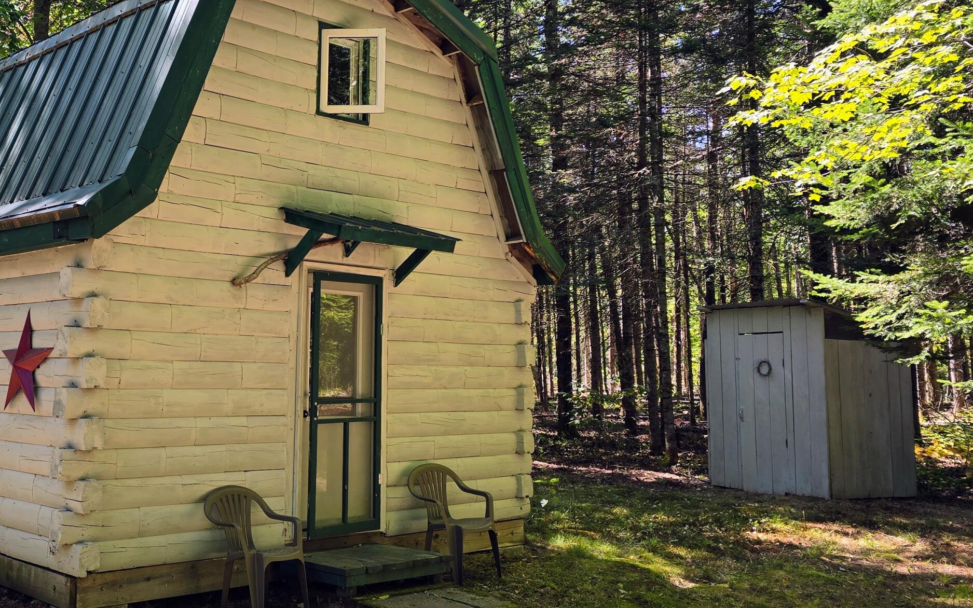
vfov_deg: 32.8
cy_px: 285
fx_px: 1034
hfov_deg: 47.7
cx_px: 197
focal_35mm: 39
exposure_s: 1/180
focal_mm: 6.3
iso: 16
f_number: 1.7
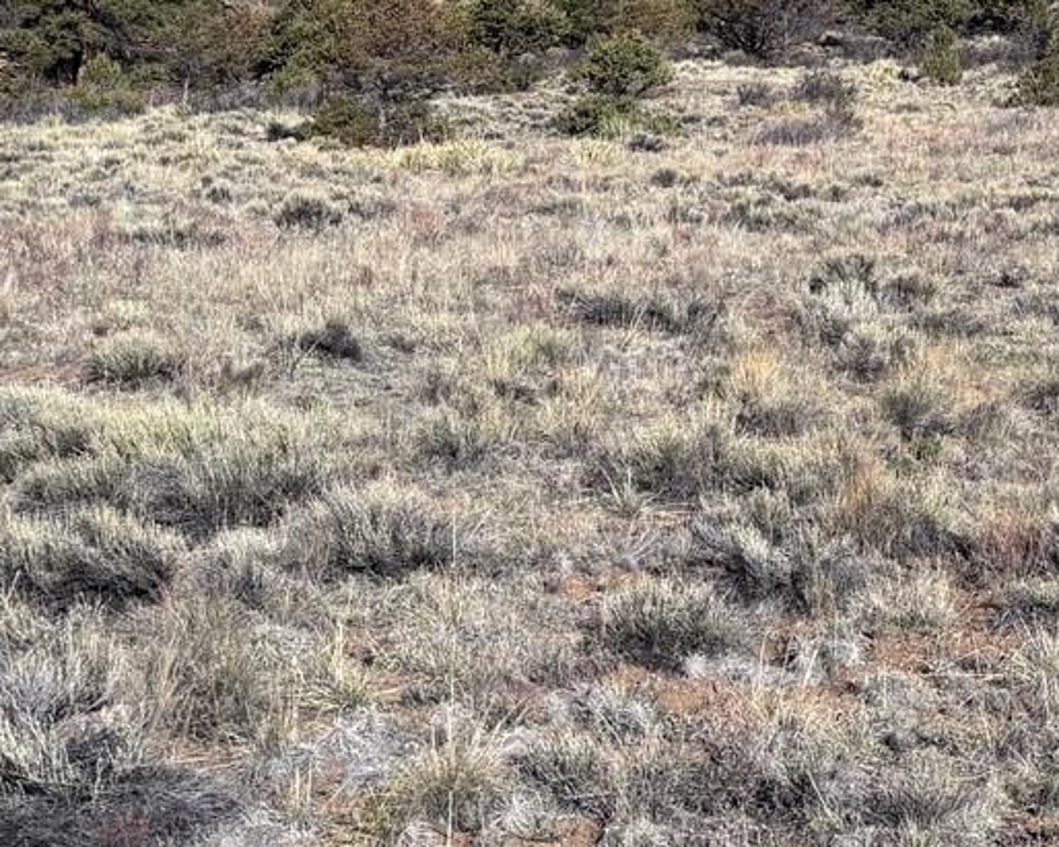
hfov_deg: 22.9
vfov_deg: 18.5
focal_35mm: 79
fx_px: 2476
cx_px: 1137
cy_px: -132
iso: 50
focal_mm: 5.96
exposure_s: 1/3021
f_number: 1.6
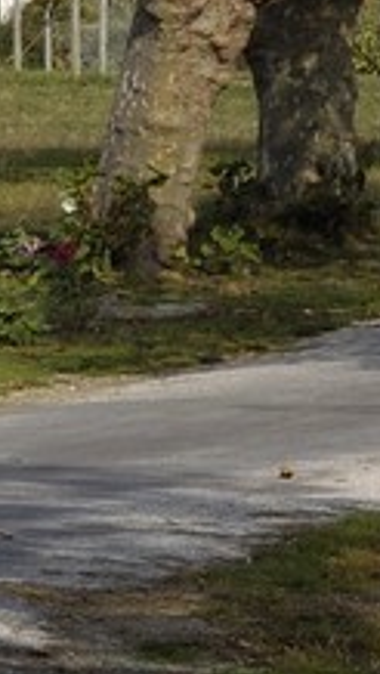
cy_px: -451
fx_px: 9255
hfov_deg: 2.2
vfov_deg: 4.1
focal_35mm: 518
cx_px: -2039
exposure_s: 1/160
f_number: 11
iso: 100
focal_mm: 45
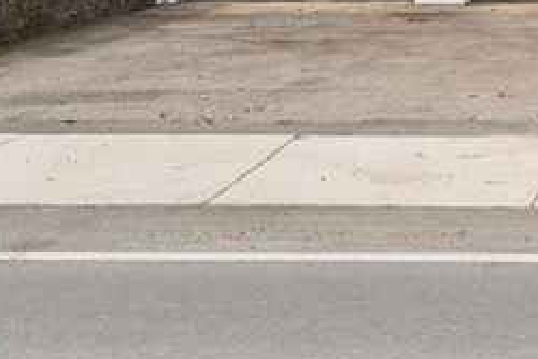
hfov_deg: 15.0
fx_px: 1899
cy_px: -341
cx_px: 801
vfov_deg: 10.1
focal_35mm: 127
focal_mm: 31
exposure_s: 1/500
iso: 320
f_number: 7.1
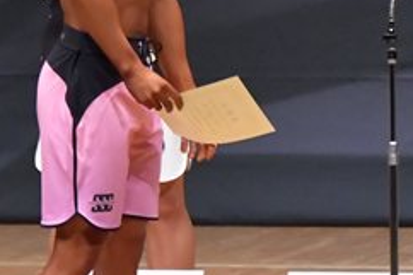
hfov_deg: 2.5
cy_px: 108
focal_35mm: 818
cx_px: 453
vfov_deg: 1.7
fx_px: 9378
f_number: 5.6
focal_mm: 170
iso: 8000
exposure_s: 1/400
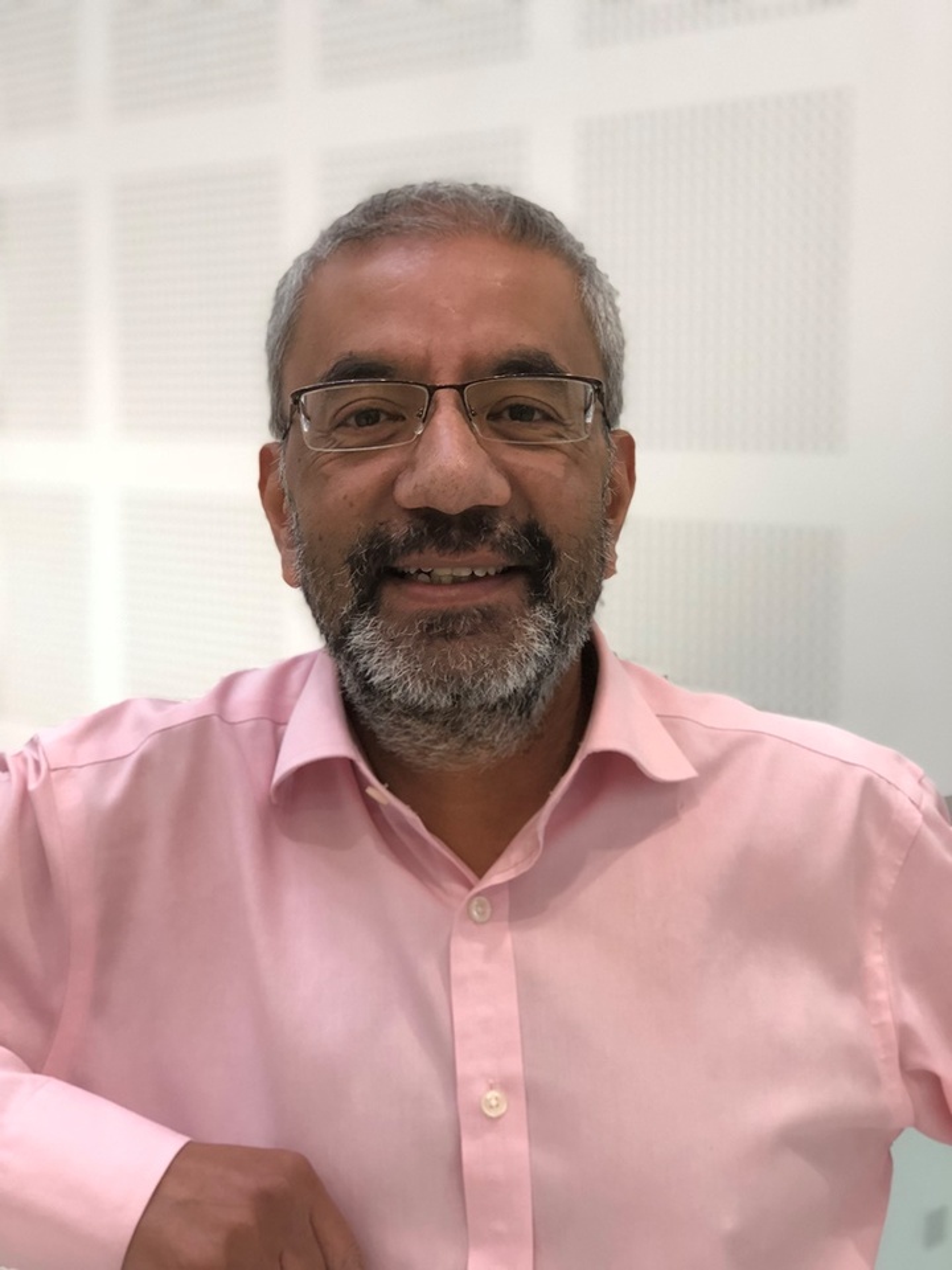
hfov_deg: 25.7
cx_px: 476
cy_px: 635
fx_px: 2090
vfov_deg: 33.8
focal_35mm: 57
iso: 250
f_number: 2.8
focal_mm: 6.6
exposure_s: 1/50
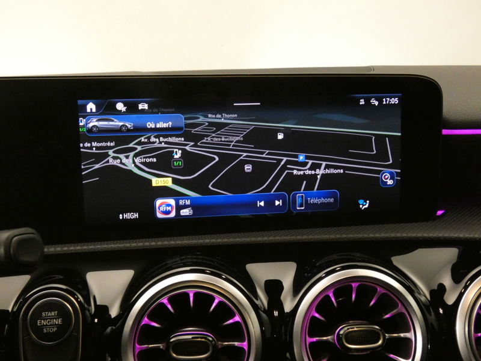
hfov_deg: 49.0
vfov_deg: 37.7
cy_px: 180
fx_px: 528
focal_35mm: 38
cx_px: 240
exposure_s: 1/30
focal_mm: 6.8
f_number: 3.5
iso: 1600
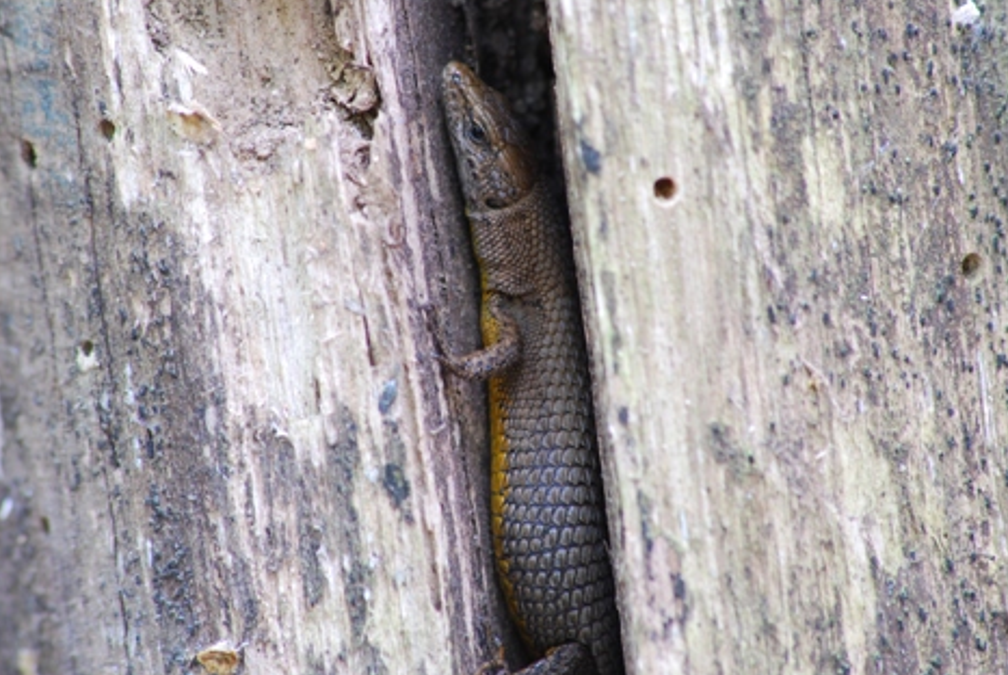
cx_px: 513
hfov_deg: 5.1
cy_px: 257
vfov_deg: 3.4
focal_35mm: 402
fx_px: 11261
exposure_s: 1
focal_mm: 195
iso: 200
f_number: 9
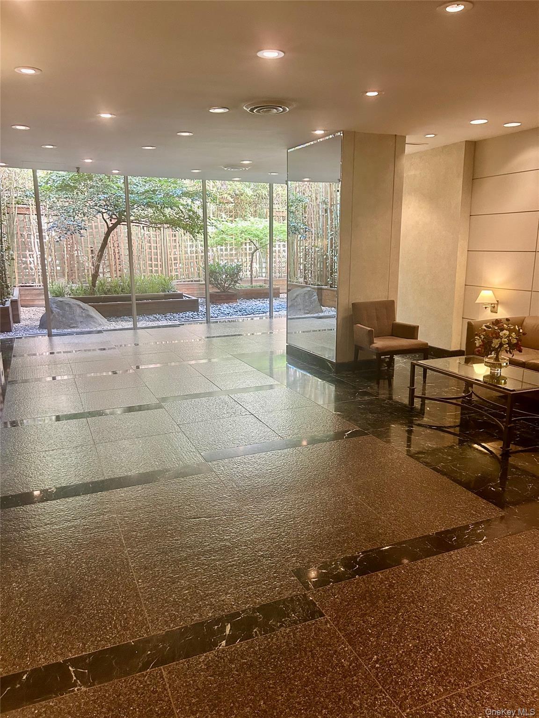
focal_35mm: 26
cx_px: 270
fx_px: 540
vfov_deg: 67.3
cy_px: 359
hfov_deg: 53.1
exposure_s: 1/60
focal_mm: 5.7
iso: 200
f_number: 1.5
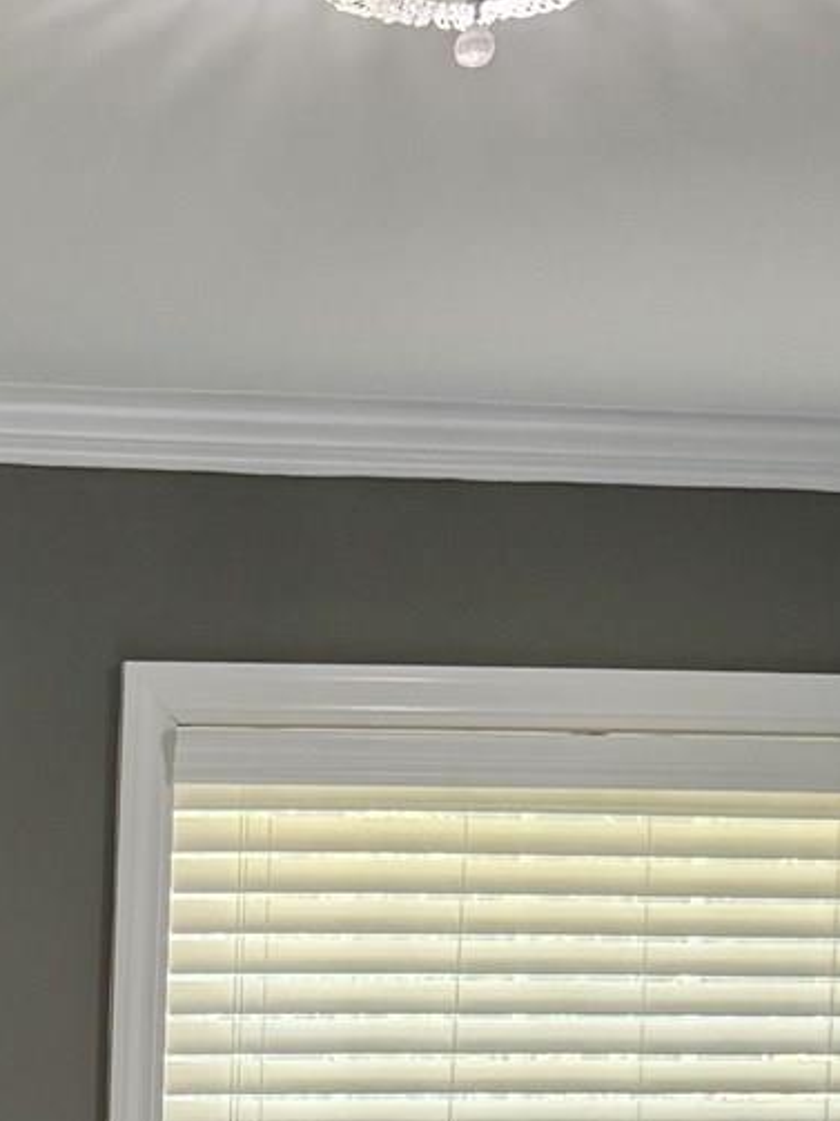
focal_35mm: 110
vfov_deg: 16.4
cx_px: -557
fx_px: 3561
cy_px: 1671
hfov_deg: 12.5
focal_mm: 6.76
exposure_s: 1/120
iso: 160
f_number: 1.78
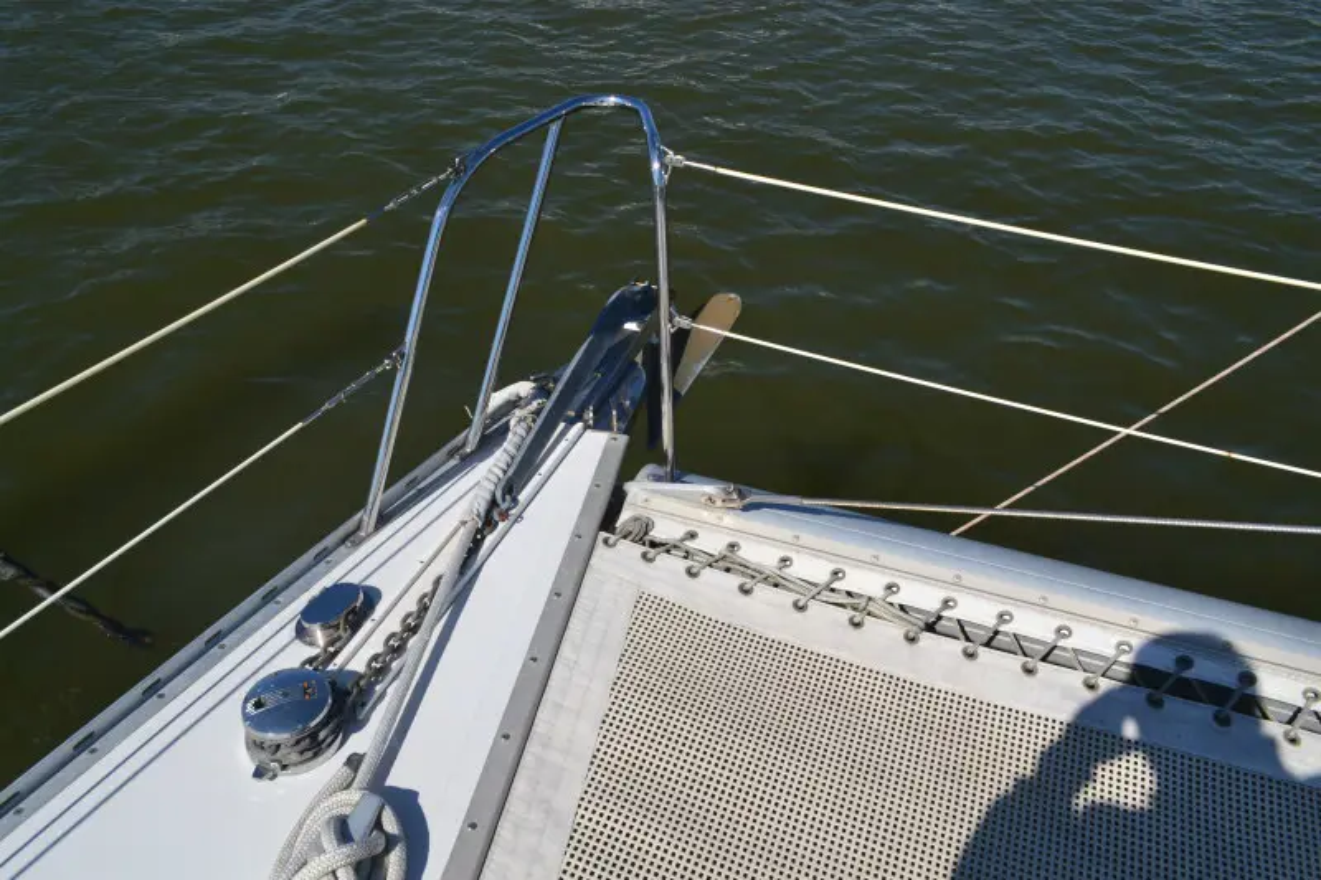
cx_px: 660
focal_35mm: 27
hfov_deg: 67.4
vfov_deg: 47.9
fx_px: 990
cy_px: 440
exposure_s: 1/500
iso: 220
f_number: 11
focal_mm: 18
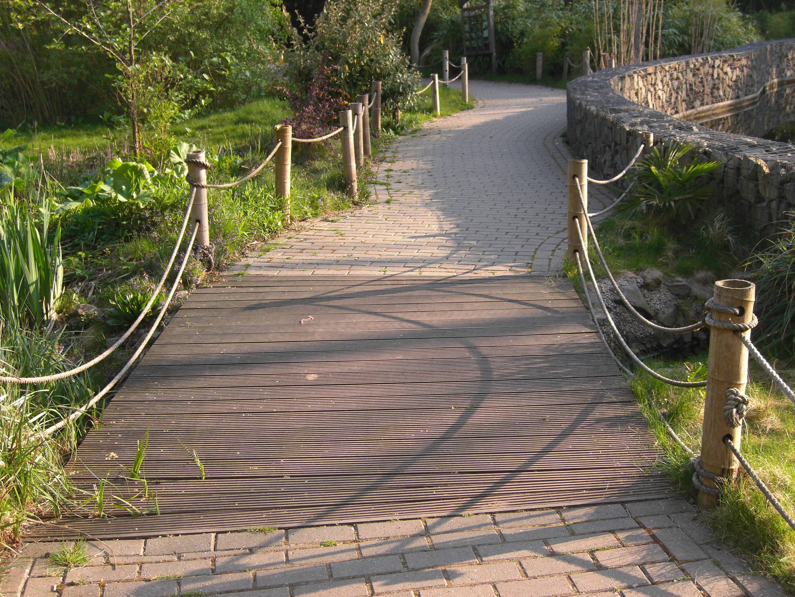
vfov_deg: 31.5
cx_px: 398
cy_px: 298
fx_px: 1056
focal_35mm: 46
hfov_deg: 41.2
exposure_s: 1/250
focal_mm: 9.5
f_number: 3.1
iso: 80
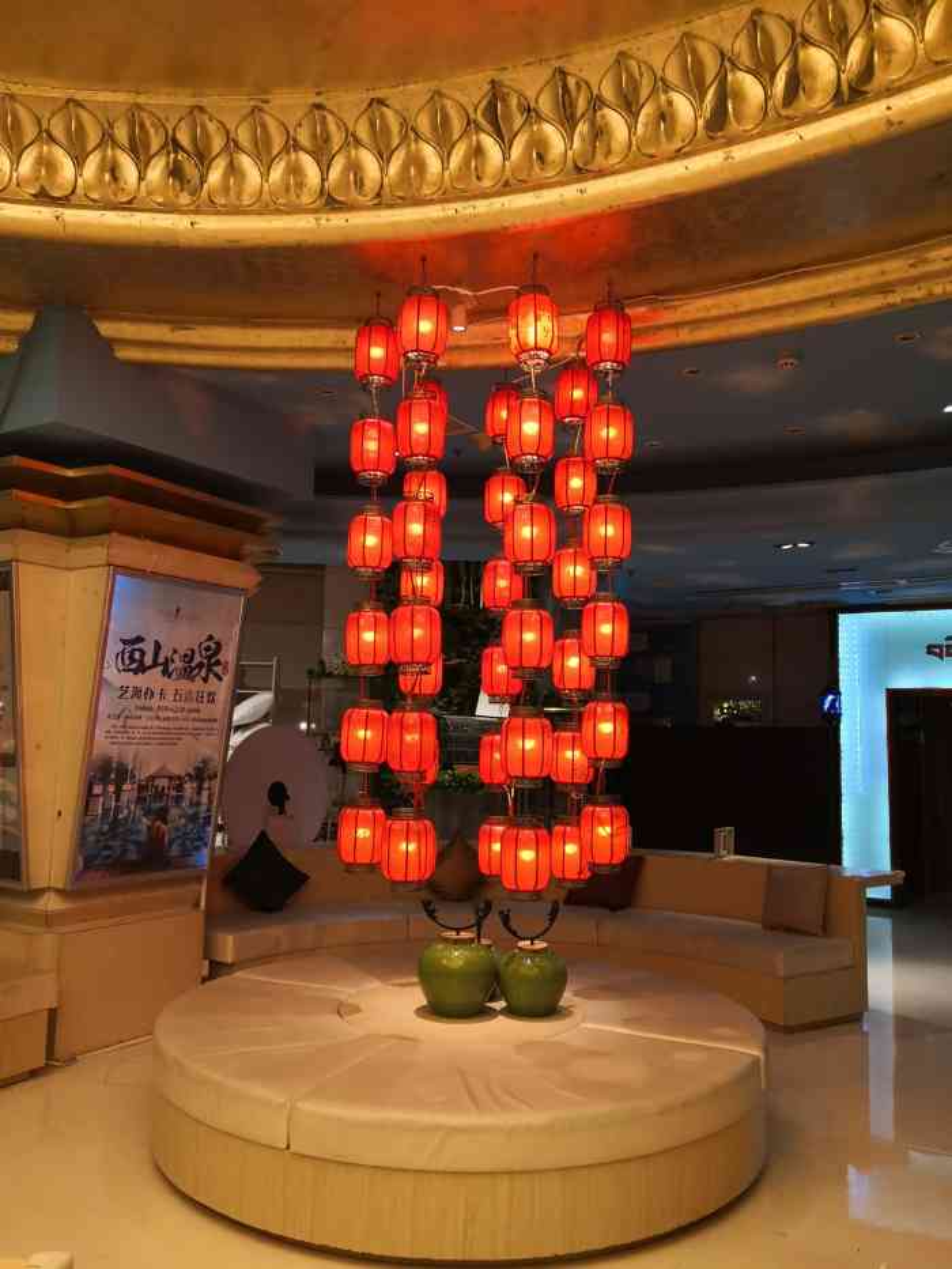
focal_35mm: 27
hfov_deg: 51.4
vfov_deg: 65.3
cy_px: 634
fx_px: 990
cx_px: 476
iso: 64
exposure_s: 1/50
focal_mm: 3.95
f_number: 1.6
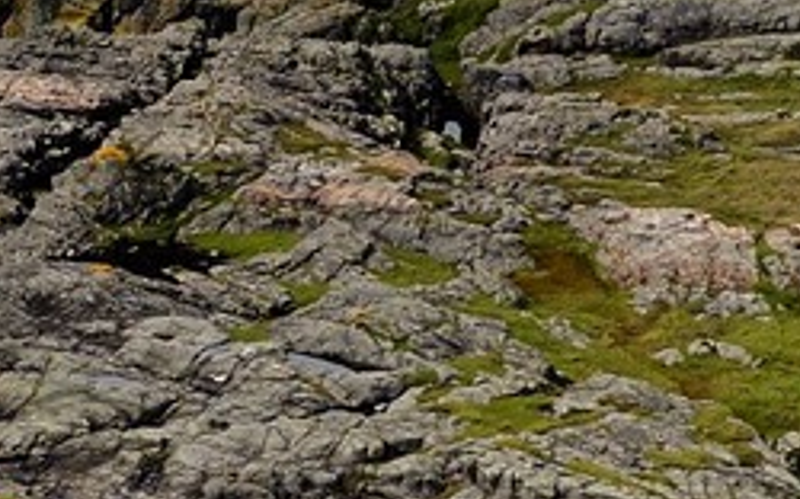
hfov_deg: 4.3
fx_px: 10657
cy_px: -1171
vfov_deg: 2.6
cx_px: -541
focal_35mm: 489
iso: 400
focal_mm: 75
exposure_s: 1/800
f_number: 8
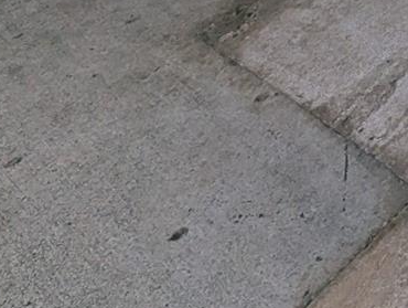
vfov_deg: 17.6
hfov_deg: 22.1
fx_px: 661
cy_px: -322
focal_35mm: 56
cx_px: 723
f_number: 2.2
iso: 47
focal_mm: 1.95
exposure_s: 1/808
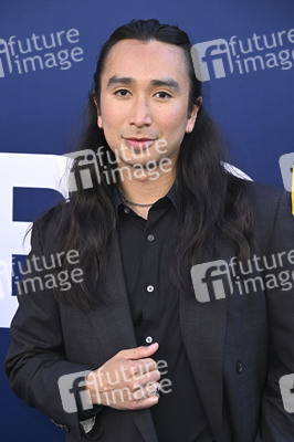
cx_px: 147
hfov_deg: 16.8
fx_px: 994
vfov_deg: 25.1
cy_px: 221
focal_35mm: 81
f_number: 5.6
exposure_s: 1/200
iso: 400
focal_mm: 81
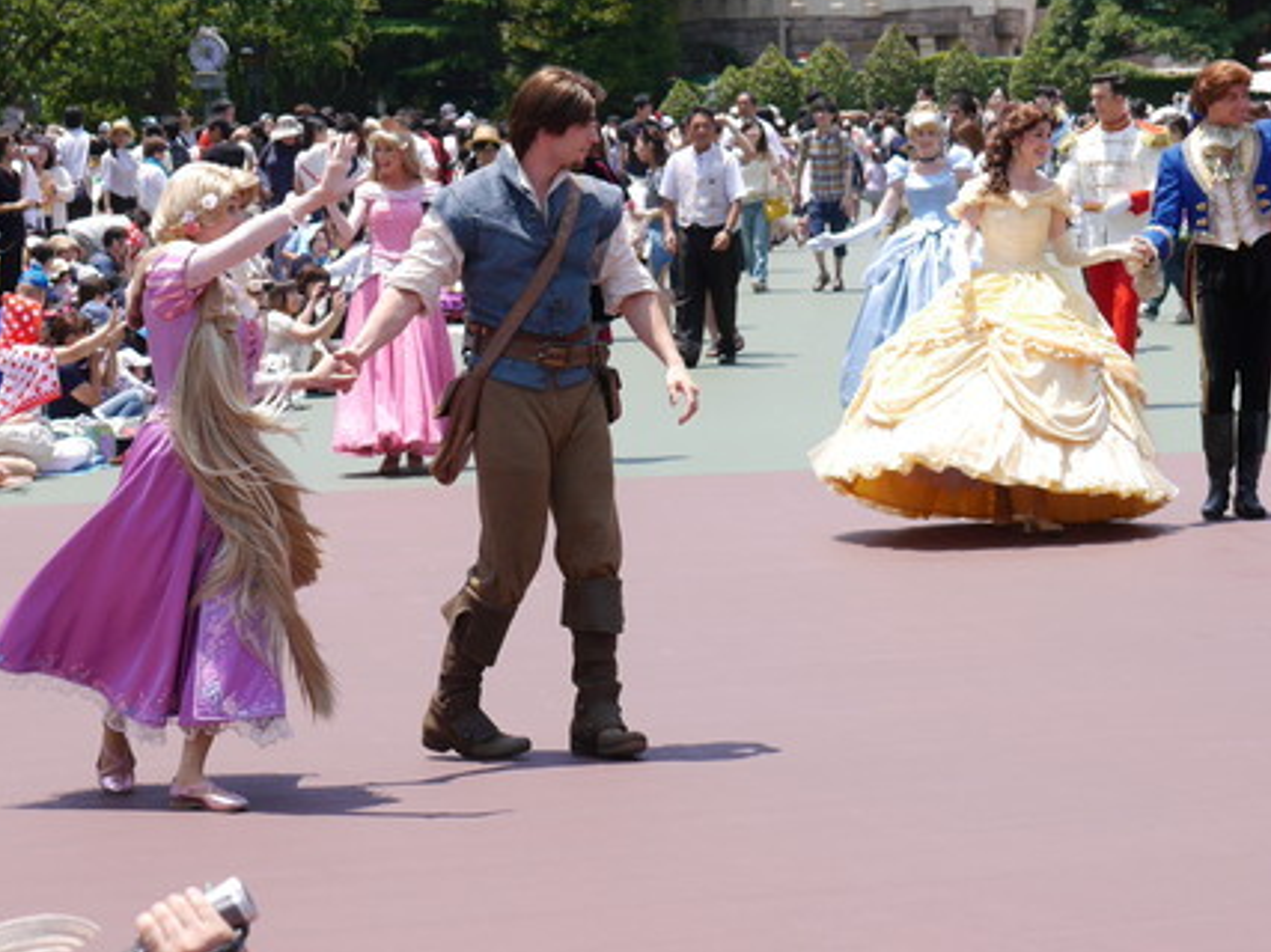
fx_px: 5396
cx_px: 655
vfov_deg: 10.1
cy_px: 357
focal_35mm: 147
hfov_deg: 13.4
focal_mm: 49
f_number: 6.3
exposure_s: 1/320
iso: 160
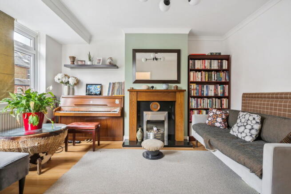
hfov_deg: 96.7
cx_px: 146
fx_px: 129
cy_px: 97
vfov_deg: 73.8
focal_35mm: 16
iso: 320
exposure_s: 1/4
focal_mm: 16
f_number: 8
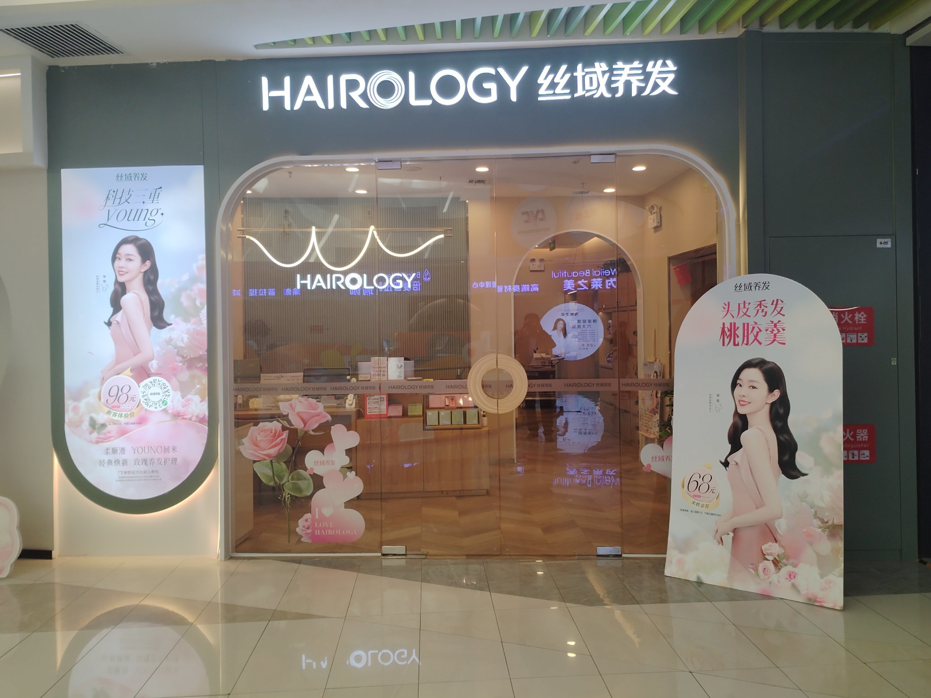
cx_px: 480
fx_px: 753
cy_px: 327
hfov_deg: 63.4
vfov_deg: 49.7
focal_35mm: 28
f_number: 1.8
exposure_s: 1/143
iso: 100
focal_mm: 4.25
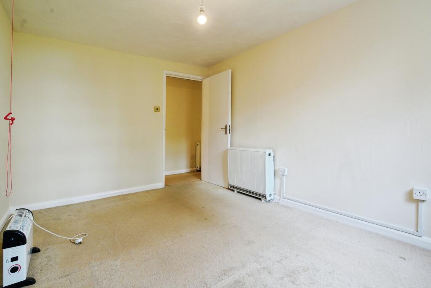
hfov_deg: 93.3
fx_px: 204
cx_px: 216
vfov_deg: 70.5
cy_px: 144
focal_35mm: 17
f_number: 9
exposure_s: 1/20
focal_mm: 17
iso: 640
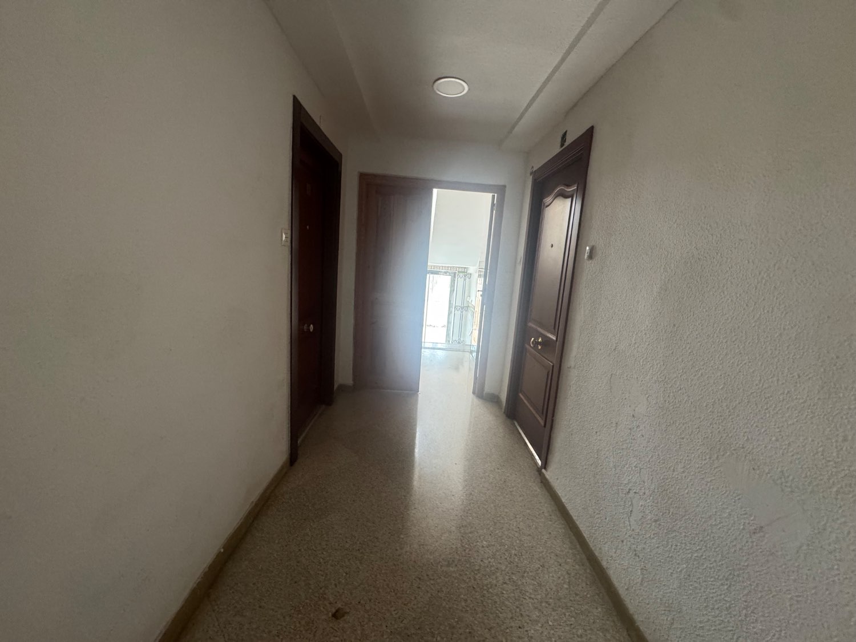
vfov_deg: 85.7
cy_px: 321
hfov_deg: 102.1
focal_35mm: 14
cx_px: 428
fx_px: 346
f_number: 2.2
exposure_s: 1/60
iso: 320
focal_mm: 2.22
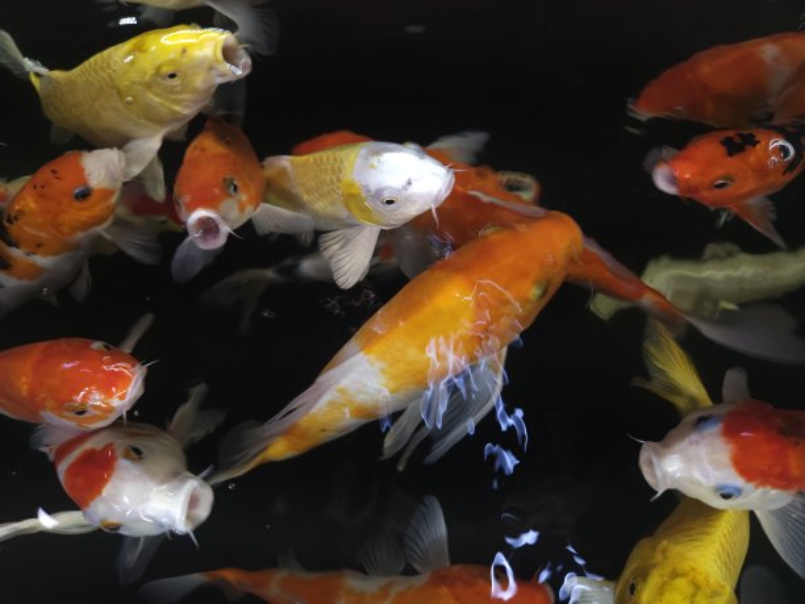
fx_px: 535
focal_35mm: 23
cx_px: 402
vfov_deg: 58.9
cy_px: 302
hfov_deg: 73.9
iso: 125
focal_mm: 5.4
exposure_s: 1/60
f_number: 1.8
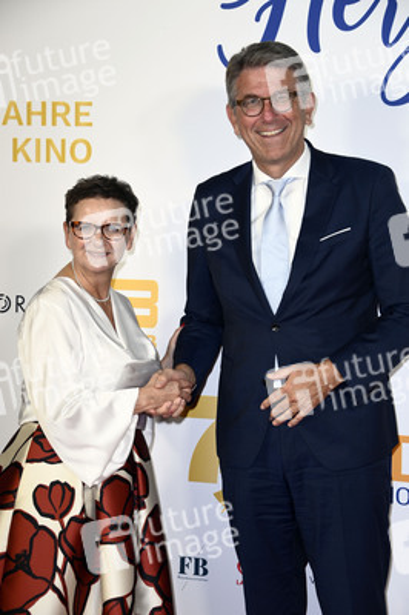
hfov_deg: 16.6
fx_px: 1400
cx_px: 204
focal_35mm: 82
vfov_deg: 24.8
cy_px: 308
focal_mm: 82
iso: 640
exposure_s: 1/200
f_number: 5.6
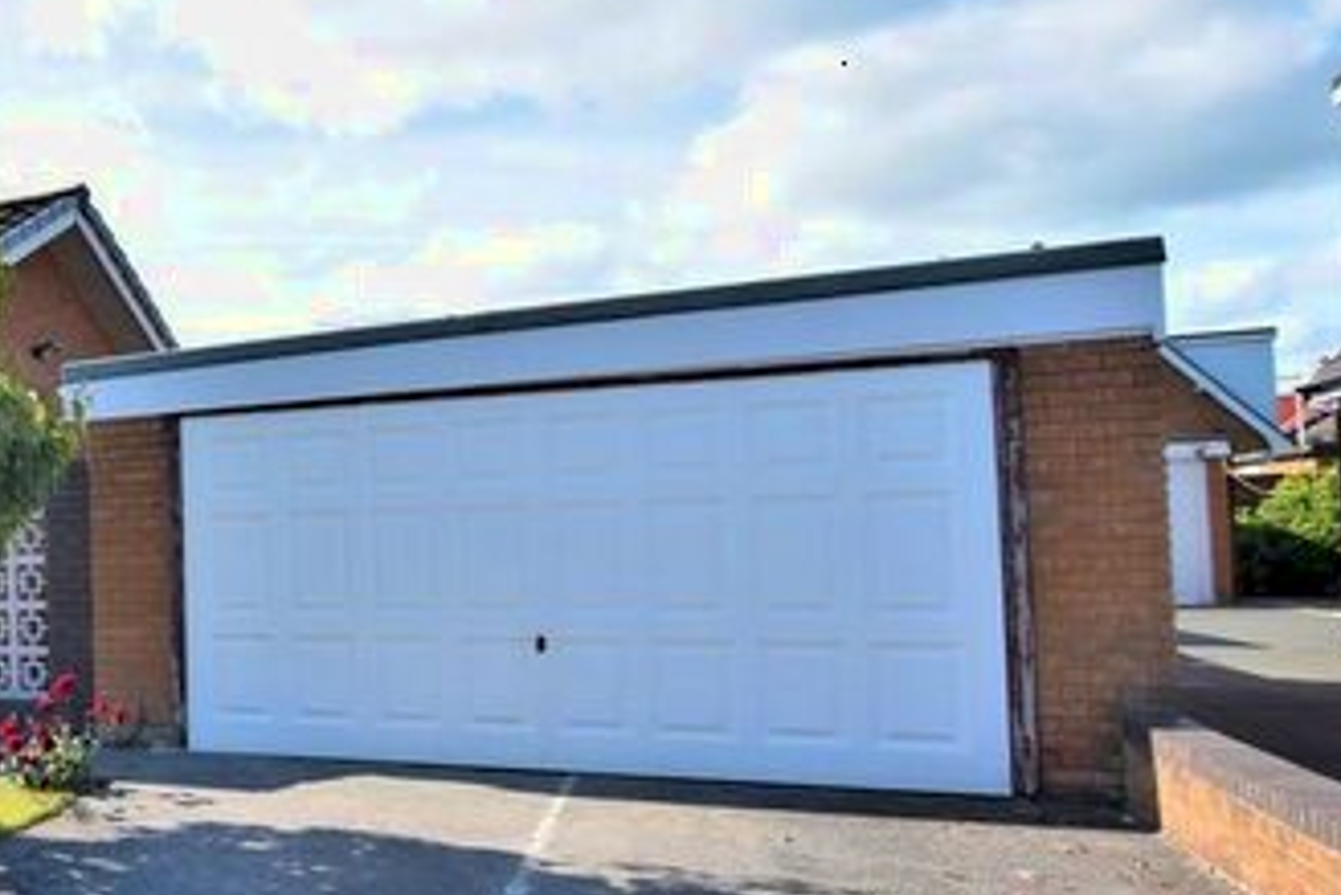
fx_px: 1192
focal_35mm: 32
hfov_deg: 49.4
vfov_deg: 41.1
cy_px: 501
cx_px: 41
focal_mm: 10
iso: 100
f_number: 4
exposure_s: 1/640
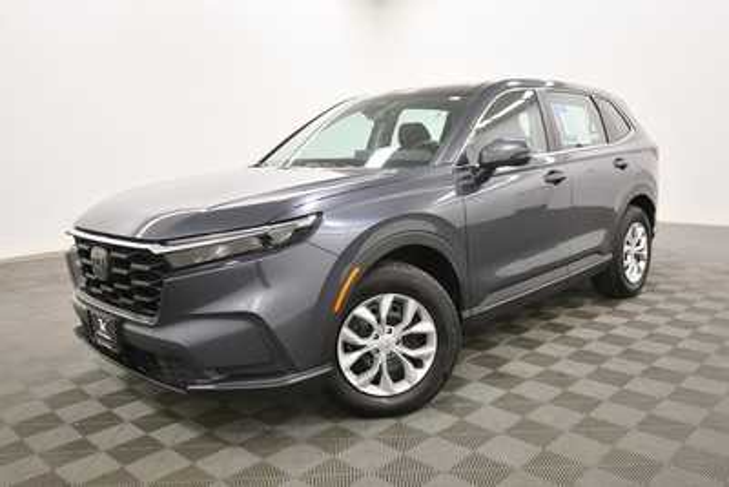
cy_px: 244
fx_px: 608
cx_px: 364
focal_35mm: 30
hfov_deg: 61.9
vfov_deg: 43.6
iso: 1250
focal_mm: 20
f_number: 5.6
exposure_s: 1/125
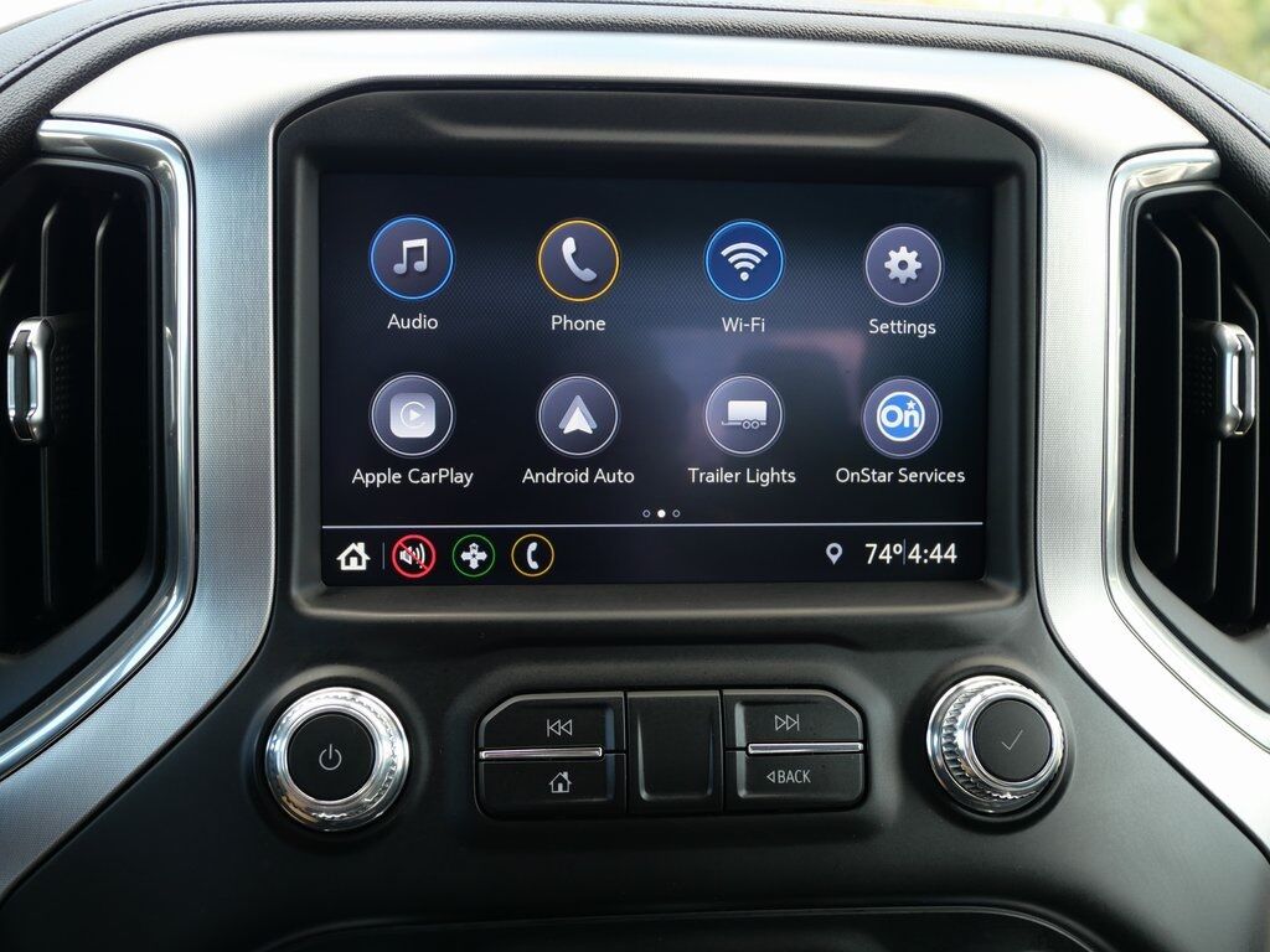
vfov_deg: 37.7
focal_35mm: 38
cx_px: 635
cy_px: 476
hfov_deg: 49.0
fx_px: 1394
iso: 250
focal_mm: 19
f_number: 4.3
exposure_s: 1/60
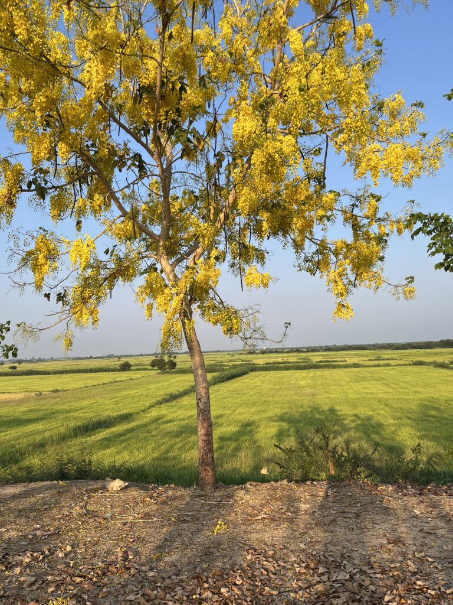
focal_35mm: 26
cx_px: 226
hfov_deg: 53.1
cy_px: 302
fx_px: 454
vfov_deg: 67.3
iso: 50
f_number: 1.6
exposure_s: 1/1890
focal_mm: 5.1
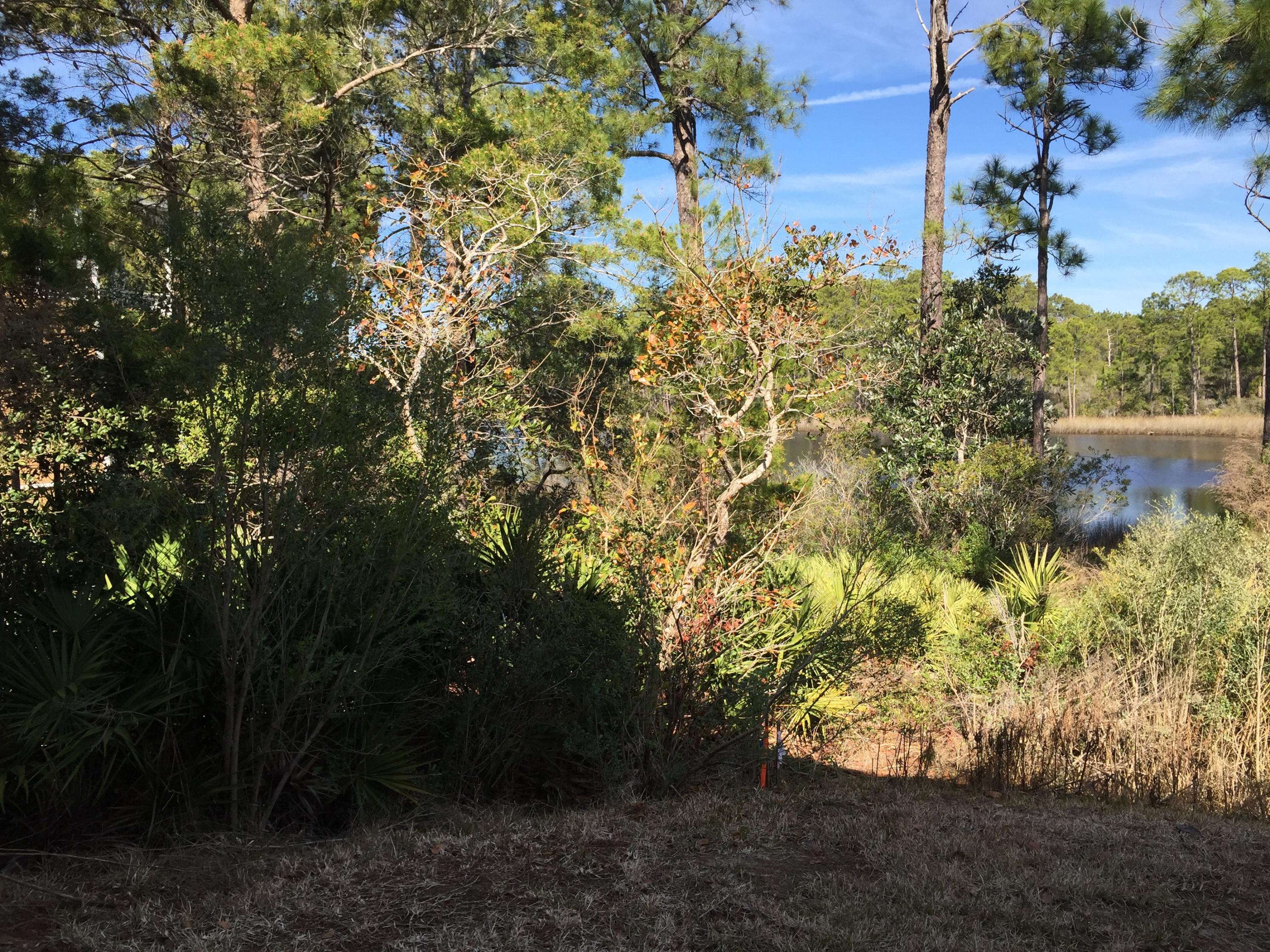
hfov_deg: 61.7
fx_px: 1064
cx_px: 635
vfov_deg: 48.2
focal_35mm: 29
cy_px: 476
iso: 32
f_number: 2.2
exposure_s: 1/1014
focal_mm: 4.15
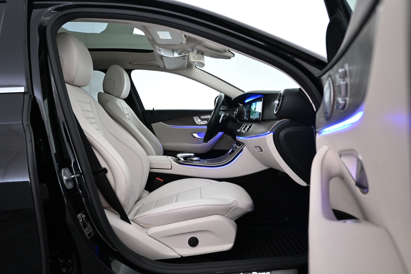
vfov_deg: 47.9
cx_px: 206
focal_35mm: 27
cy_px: 137
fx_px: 308
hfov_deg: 67.4
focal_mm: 18
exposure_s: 1/30
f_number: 3.5
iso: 1100
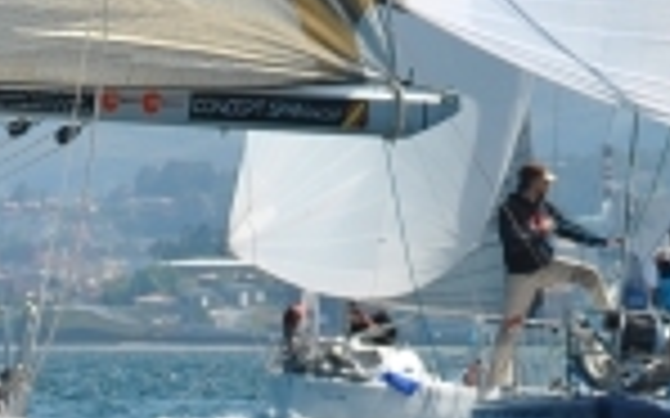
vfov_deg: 1.9
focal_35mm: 694
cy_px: -517
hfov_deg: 3.0
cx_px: 657
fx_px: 12667
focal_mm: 70
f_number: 6.3
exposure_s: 1/640
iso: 100
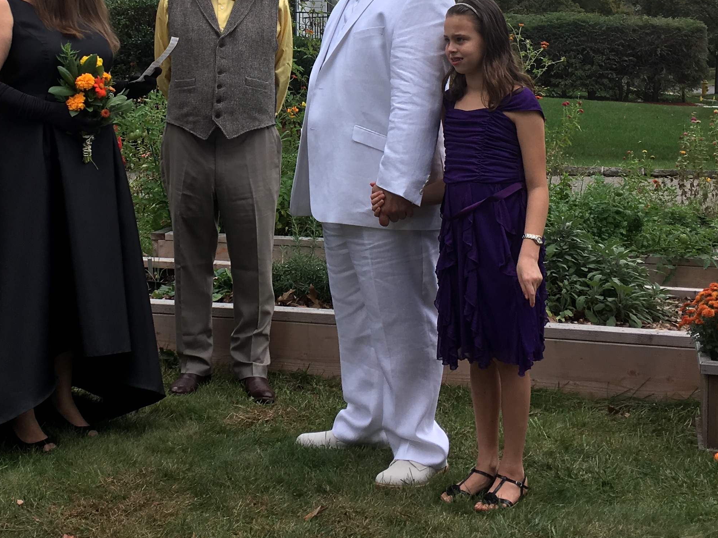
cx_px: 210
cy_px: 47
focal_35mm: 59
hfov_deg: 32.3
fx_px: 1224
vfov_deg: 24.1
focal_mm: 4.15
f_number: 2.2
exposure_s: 1/615
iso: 25
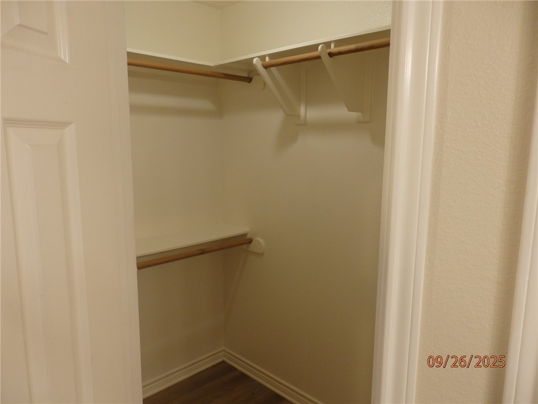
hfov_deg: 69.4
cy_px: 202
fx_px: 389
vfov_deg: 54.9
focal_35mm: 25
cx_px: 269
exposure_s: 1/30
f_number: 3
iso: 200
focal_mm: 4.5
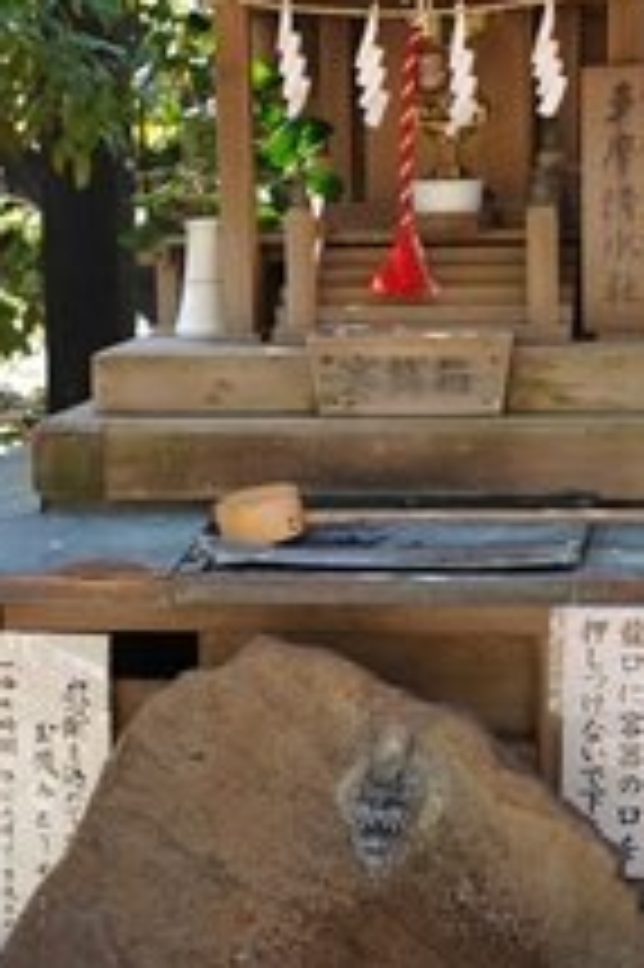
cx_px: 286
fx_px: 2526
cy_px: 558
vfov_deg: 21.7
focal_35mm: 94
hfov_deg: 14.5
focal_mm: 45
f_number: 4.5
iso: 500
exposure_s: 1/160
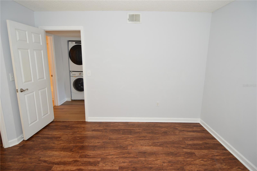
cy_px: 86
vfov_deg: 67.3
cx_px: 128
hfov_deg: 90.1
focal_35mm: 18
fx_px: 128
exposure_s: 1/60
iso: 450
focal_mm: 12
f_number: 4
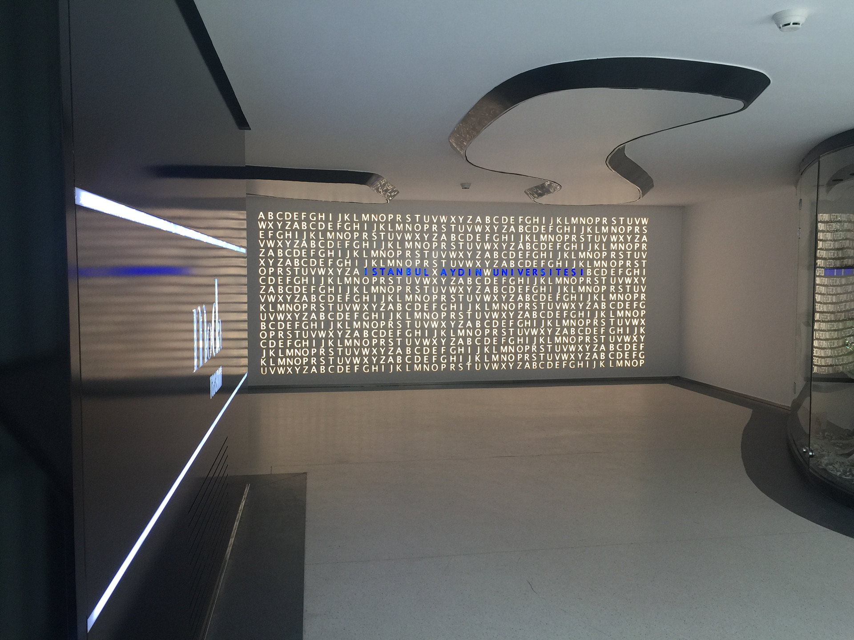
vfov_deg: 48.2
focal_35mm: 29
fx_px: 715
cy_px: 320
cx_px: 427
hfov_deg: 61.7
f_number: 2.2
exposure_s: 1/40
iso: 32
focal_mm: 4.15
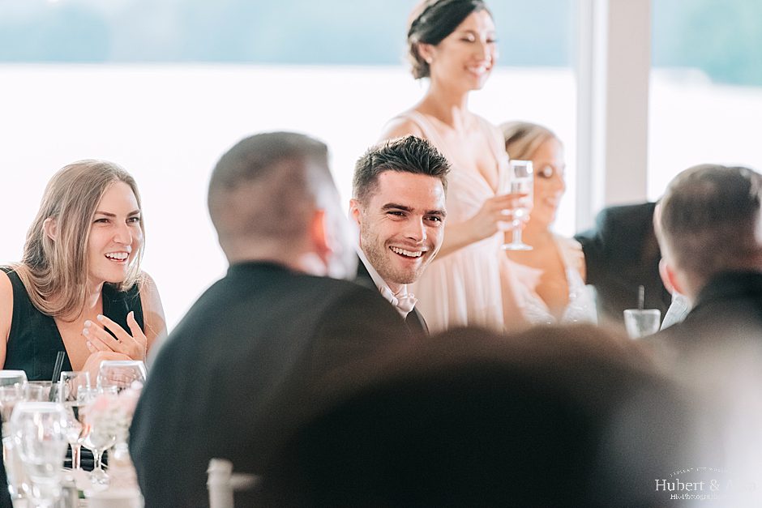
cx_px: 381
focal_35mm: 200
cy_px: 254
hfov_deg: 10.3
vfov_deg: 6.9
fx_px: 4234
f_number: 3.5
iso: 1250
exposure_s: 1/200
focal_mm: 200
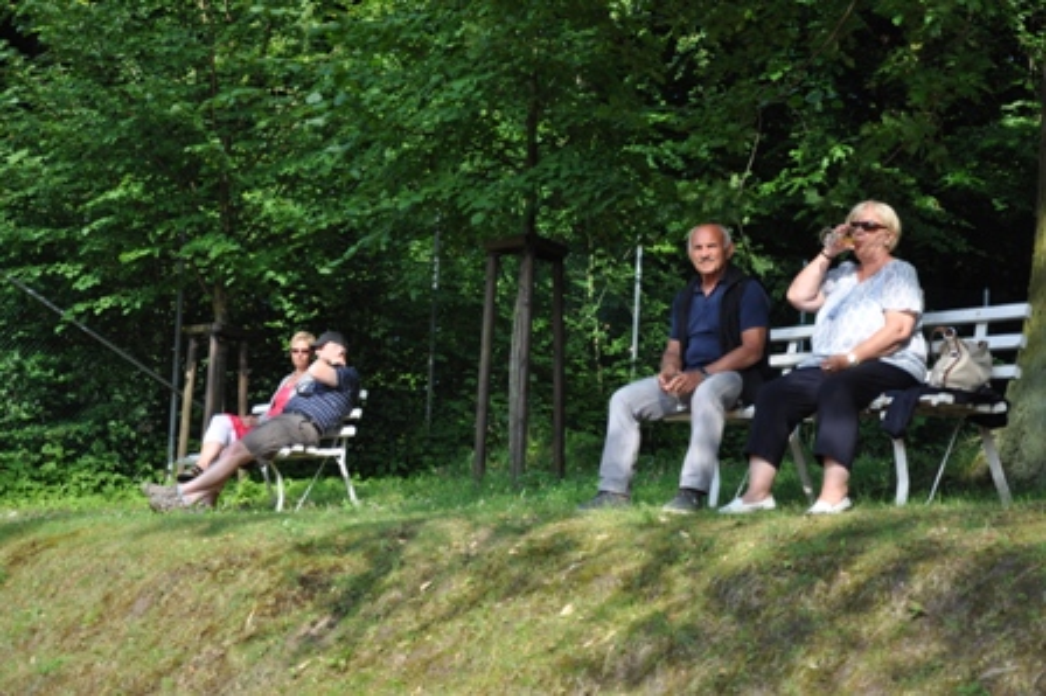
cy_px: 348
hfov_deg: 31.9
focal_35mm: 63
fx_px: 1829
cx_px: 523
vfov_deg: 21.5
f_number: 4.8
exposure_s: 1/1000
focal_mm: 42
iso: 500
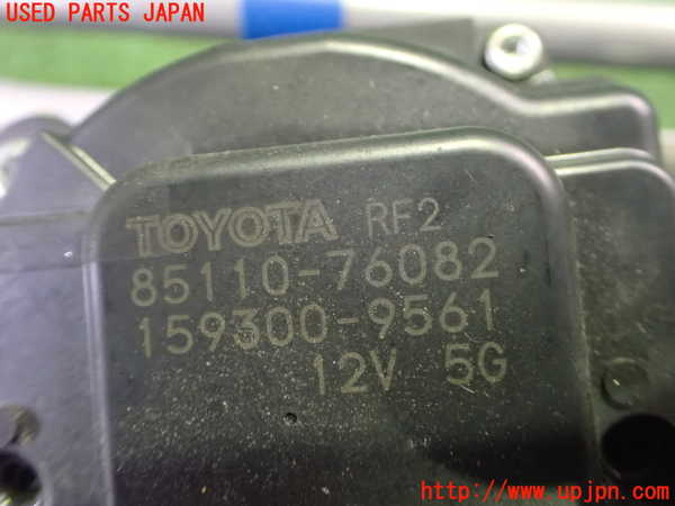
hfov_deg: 60.0
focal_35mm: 30
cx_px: 338
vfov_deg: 46.8
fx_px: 585
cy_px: 253
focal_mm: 5.4
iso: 1600
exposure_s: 1/30
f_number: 2.3
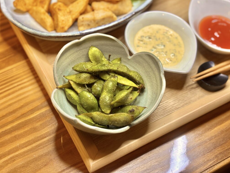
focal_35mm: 53
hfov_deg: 36.2
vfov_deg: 27.5
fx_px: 352
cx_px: 113
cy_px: 86
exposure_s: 1/60
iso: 100
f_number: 1.6
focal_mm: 5.96
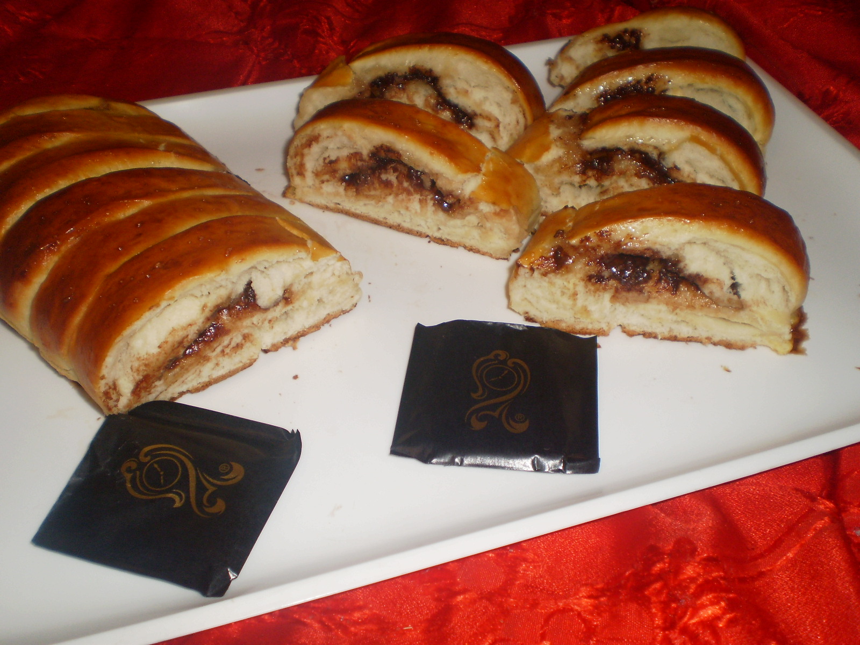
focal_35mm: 36
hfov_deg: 51.4
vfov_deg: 39.7
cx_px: 430
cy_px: 322
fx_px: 894
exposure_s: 1/30
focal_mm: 6.3
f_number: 3.1
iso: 125
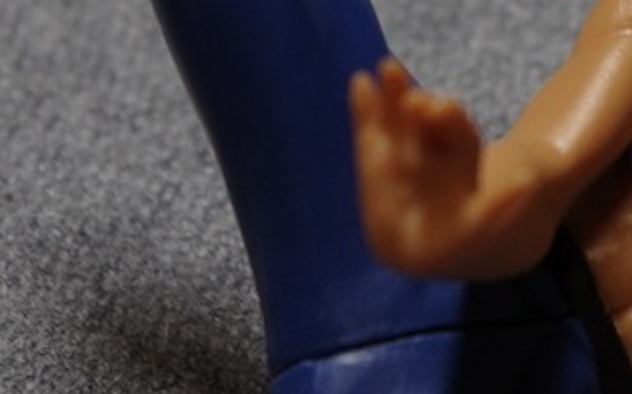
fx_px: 4166
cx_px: 693
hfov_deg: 8.6
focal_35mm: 242
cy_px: -153
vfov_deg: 5.4
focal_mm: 47.5
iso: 1600
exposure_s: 1/100
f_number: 8
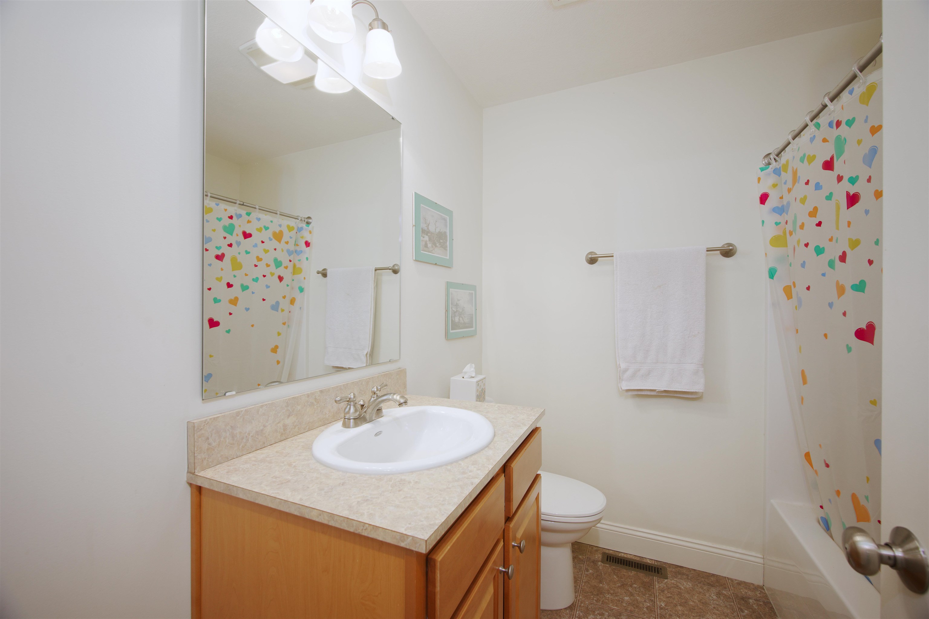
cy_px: 310
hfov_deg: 102.3
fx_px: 374
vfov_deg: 79.2
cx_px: 464
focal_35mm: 14
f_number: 7.1
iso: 320
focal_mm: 14.5
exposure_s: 1/2.5
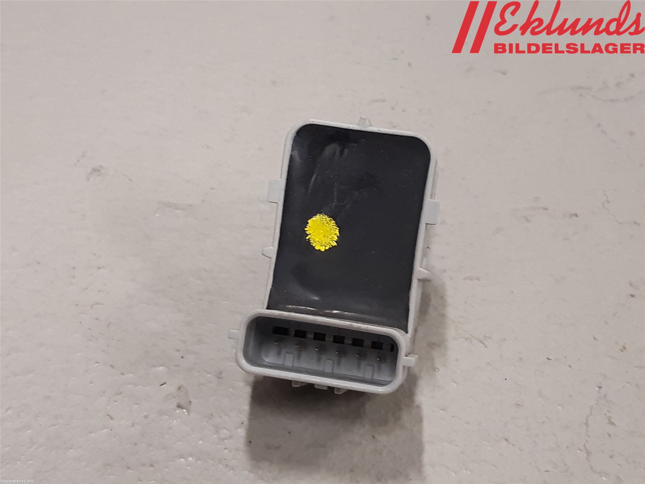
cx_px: 322
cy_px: 242
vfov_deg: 53.1
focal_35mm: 26
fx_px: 484
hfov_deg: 67.3
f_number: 1.7
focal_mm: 3.93
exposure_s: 1/50
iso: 125
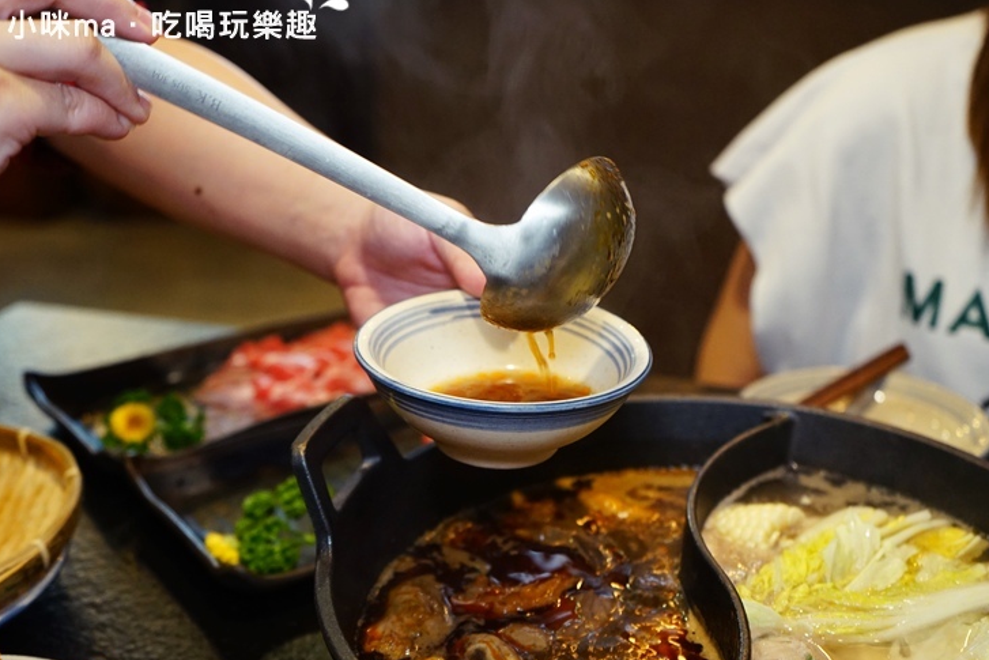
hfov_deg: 44.5
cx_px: 510
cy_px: 335
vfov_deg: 30.5
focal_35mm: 44
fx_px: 1209
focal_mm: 40
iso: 2000
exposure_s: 1/60
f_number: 4
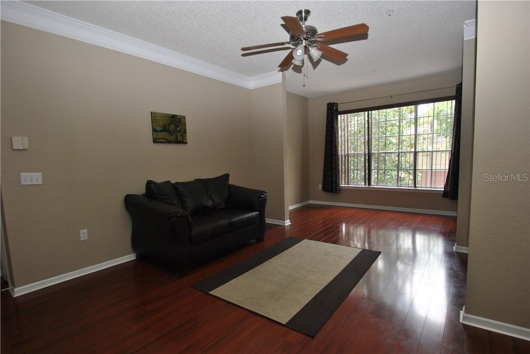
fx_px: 254
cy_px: 177
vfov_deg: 69.8
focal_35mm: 17
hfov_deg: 92.4
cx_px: 265
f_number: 4
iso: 200
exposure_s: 1/60
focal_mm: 11.5
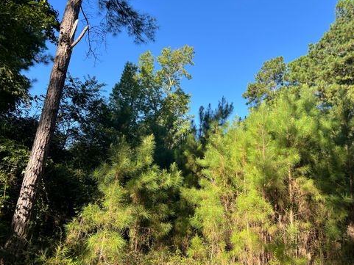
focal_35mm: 27
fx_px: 276
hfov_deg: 65.3
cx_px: 178
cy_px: 135
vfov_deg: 51.4
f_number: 1.5
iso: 50
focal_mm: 5.7
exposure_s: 1/1159
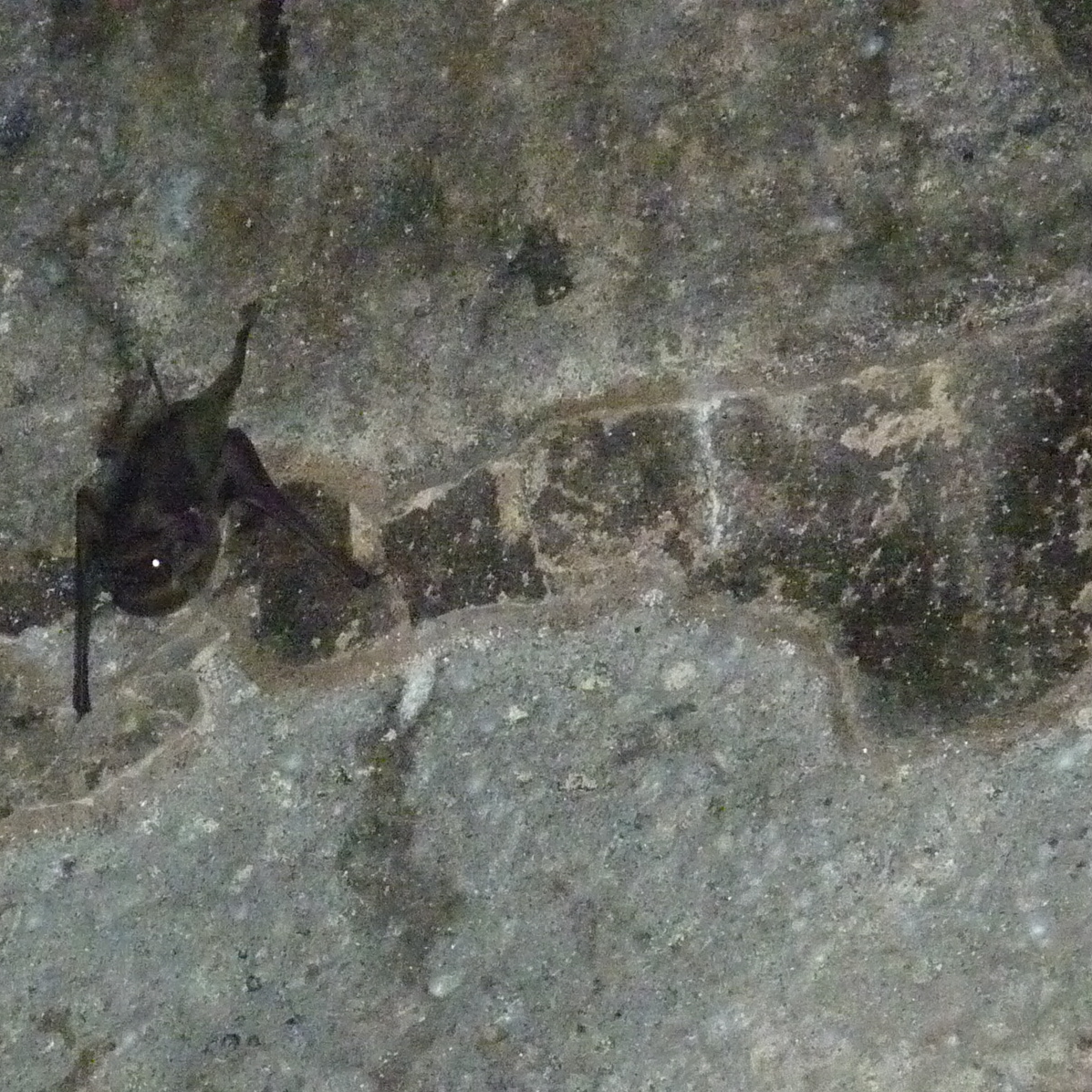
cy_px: 546
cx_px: 407
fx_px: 9993
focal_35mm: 280
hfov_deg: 6.3
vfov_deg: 6.3
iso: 1000
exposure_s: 1/60
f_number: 5.9
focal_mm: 22
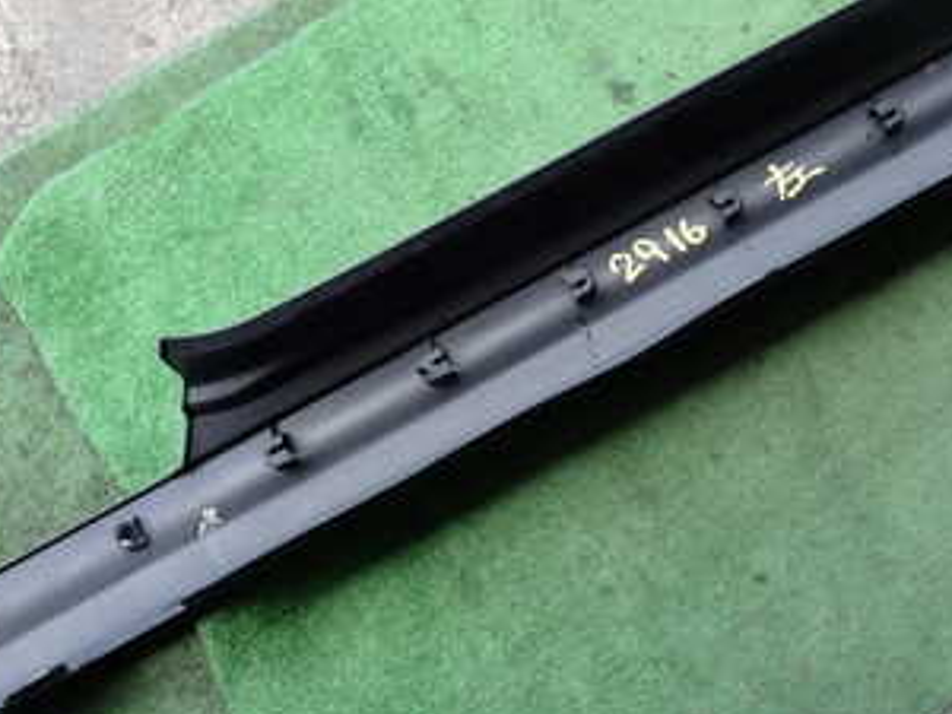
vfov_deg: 29.0
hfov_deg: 37.9
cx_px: 600
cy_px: 254
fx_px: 1375
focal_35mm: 50
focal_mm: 4.5
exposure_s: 1/160
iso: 100
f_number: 2.8
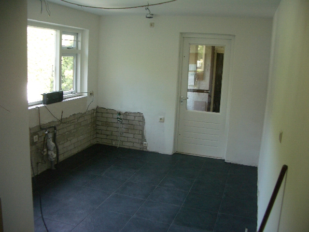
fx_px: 312
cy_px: 116
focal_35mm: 35
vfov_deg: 40.7
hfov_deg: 52.6
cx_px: 154
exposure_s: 1/40
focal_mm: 5.8
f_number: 2.6
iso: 100
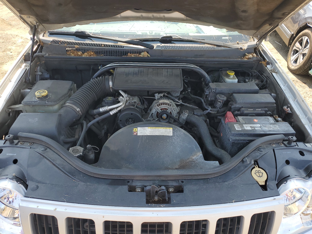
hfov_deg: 67.3
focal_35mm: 26
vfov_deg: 53.1
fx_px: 234
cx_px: 156
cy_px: 117
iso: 50
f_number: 1.5
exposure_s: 1/526
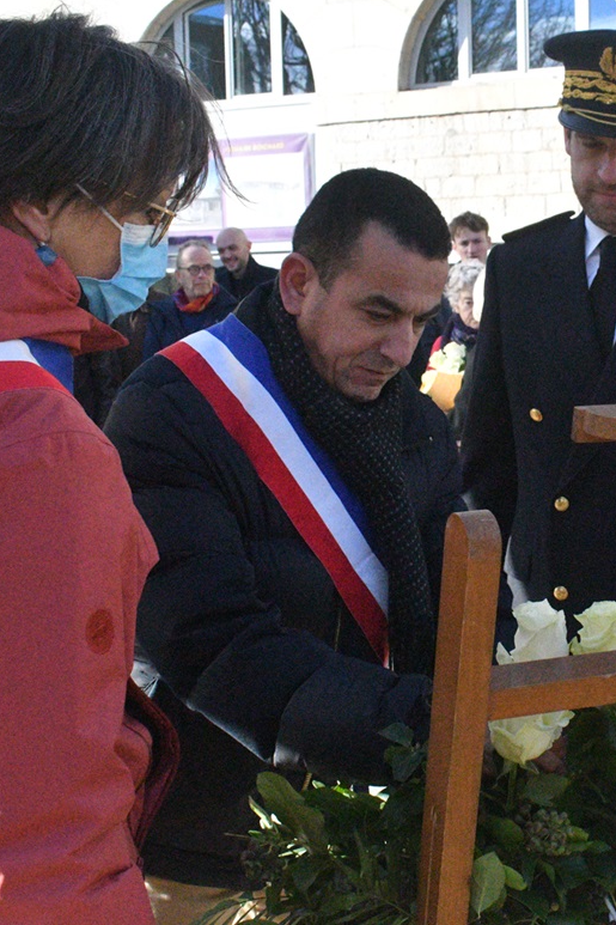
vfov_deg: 33.9
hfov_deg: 22.3
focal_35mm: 59
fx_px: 1515
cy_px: 462
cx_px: 591
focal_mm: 26
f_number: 14
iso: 16000
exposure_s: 1/8000
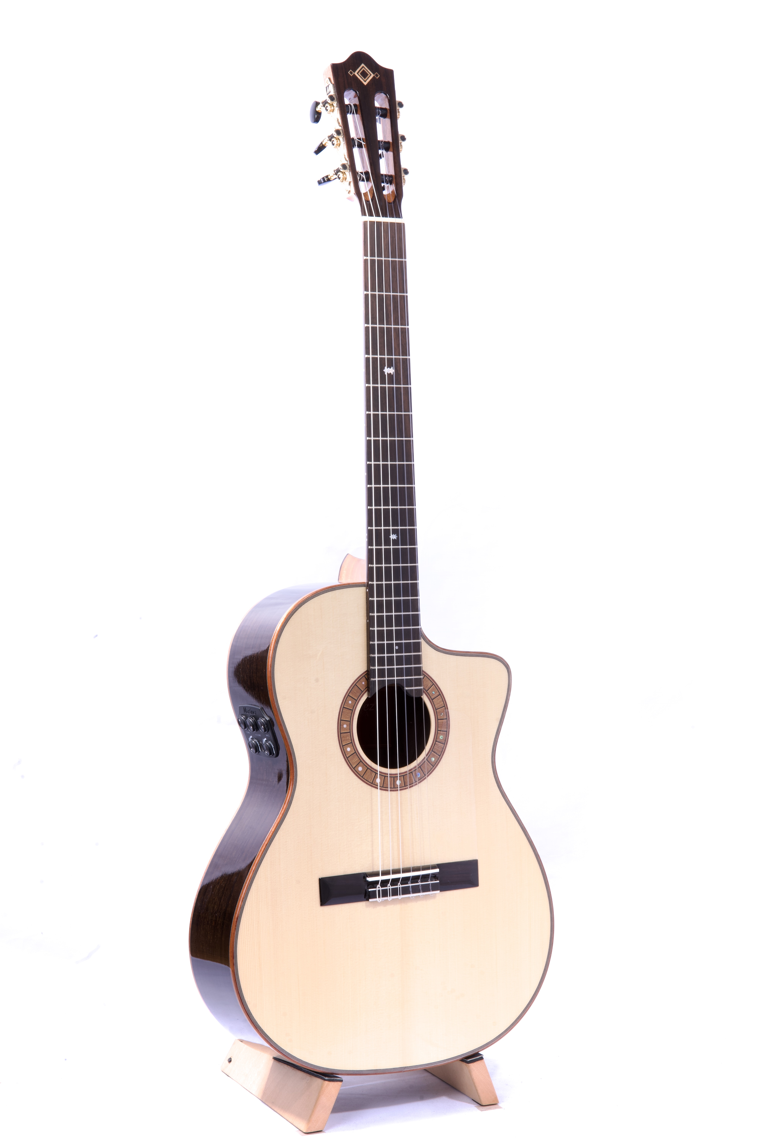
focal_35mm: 70
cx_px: 380
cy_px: 569
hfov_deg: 19.5
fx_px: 2214
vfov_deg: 28.8
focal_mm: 70
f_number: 22
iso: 100
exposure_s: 1/50
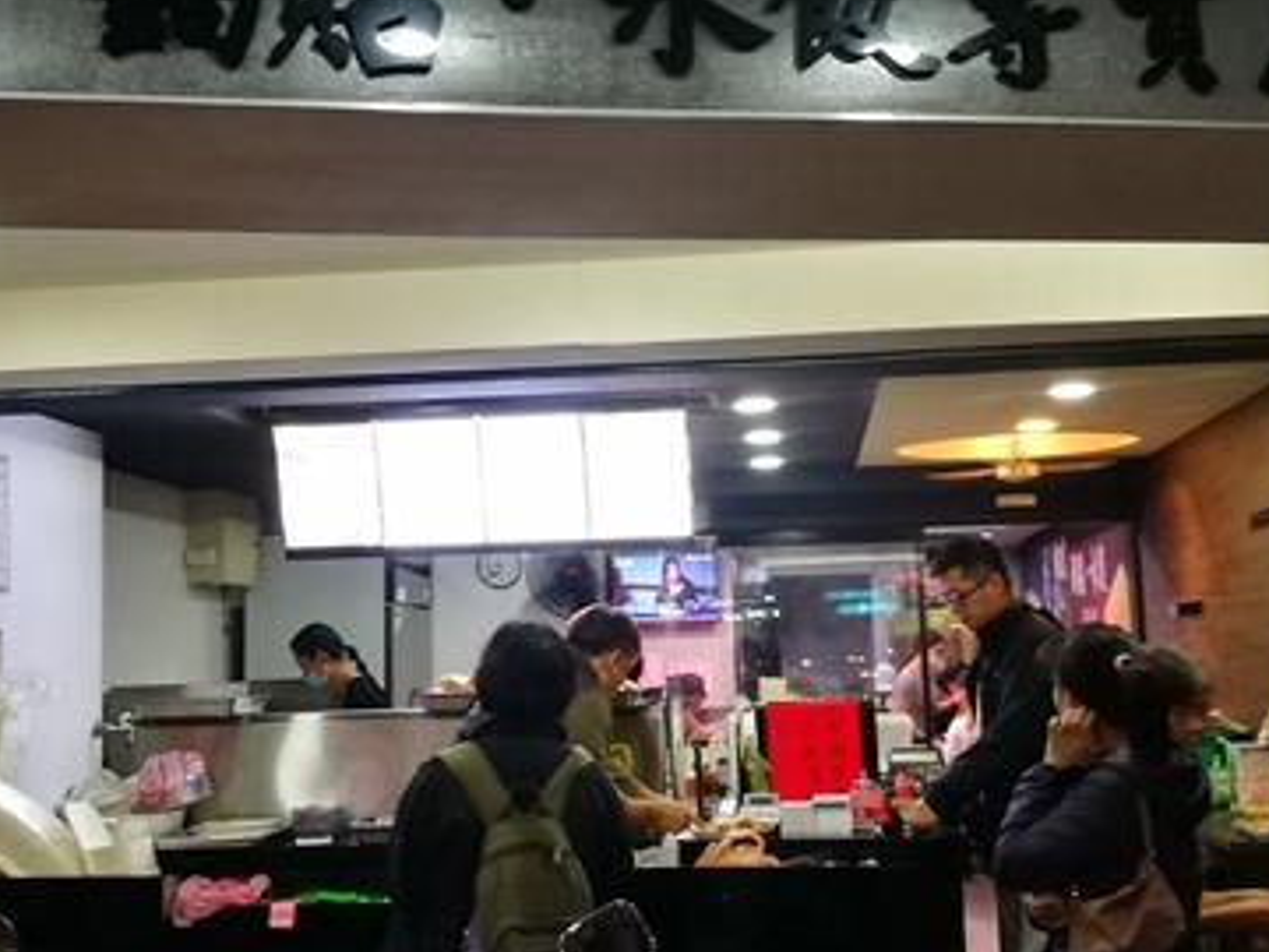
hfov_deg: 35.5
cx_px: 553
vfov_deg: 27.0
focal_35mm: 54
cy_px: 444
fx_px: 1980
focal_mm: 4.5
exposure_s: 1/30
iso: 320
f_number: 2.2
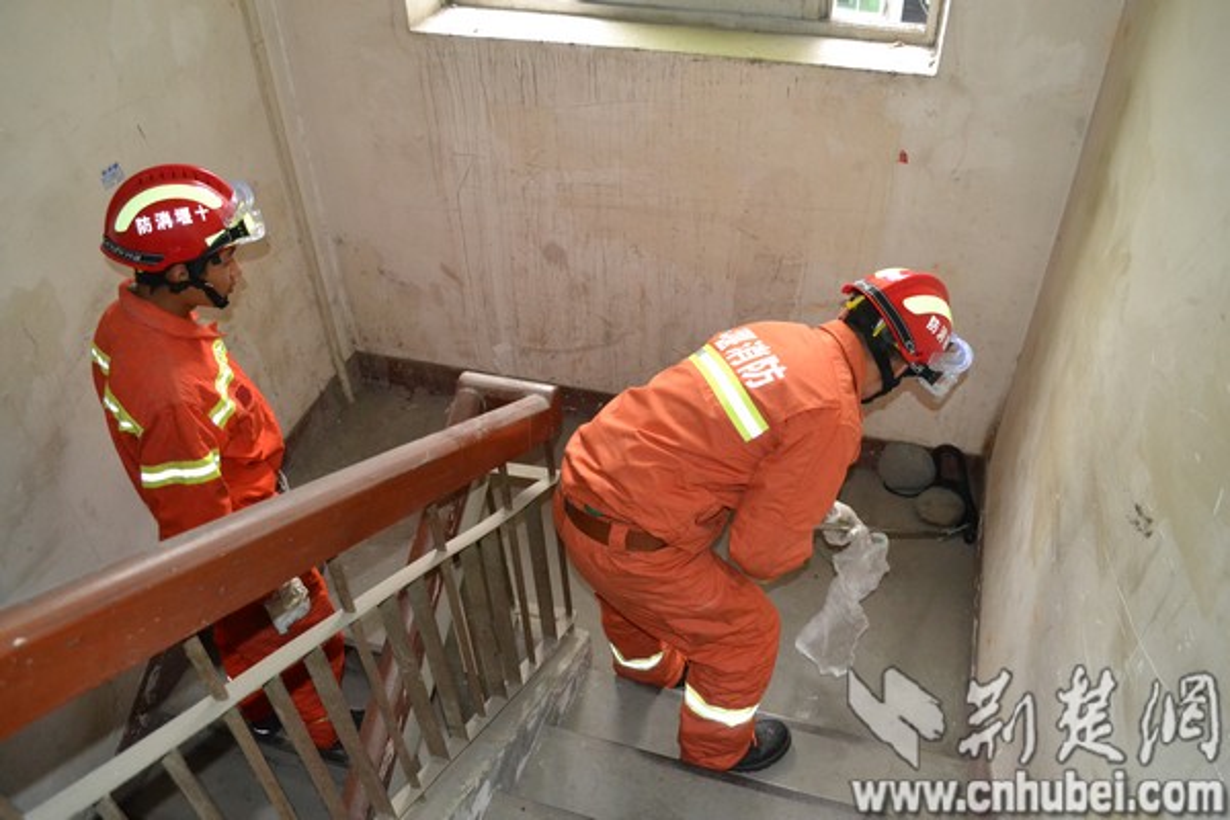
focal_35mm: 27
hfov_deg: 67.4
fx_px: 922
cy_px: 410
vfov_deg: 47.9
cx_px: 615
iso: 3200
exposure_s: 1/60
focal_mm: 18
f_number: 3.5
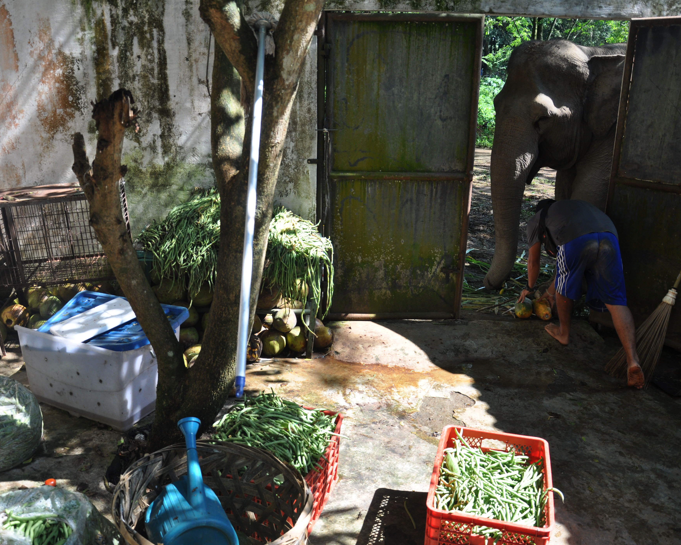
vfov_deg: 47.1
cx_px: 303
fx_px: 625
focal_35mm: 31
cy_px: 273
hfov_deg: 57.0
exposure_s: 1/250
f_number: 4.5
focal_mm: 18
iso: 200
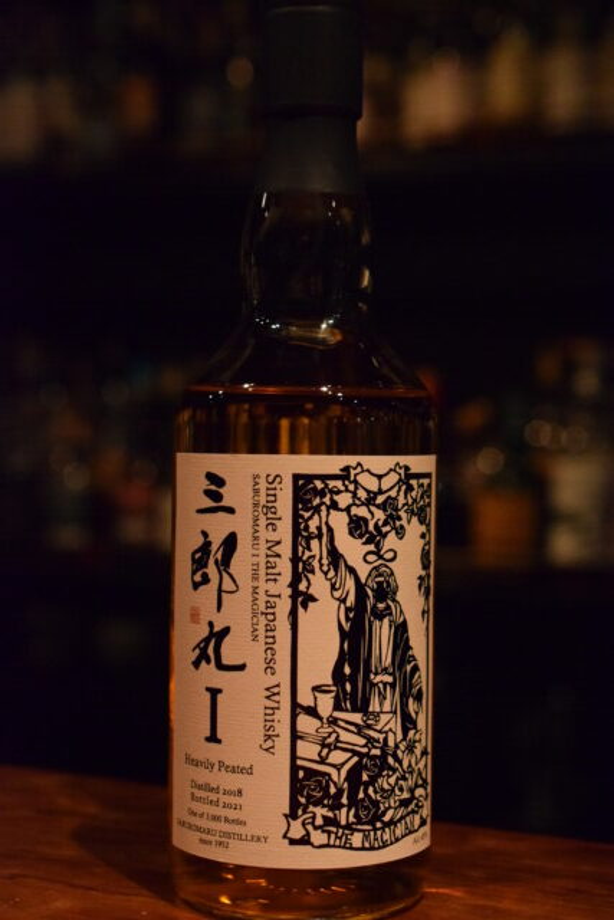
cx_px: 307
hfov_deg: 22.6
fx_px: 1534
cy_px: 460
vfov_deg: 33.4
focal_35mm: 60
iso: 6400
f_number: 5.6
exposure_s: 1/125
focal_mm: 40
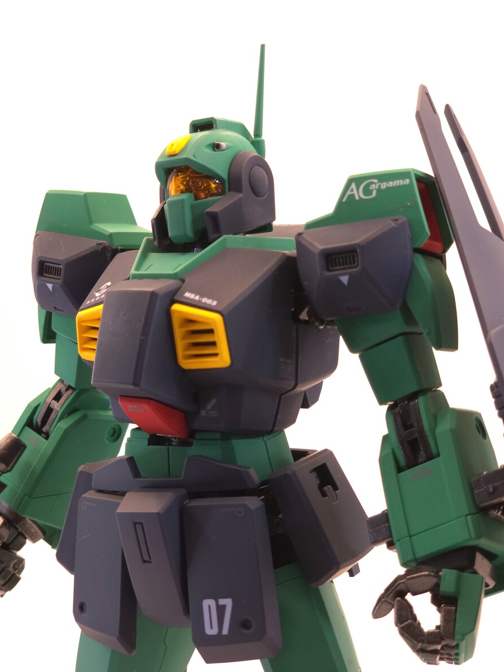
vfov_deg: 27.8
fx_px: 1359
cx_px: 254
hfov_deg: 21.0
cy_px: 339
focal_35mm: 70
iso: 50
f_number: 2.4
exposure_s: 1/45
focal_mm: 7
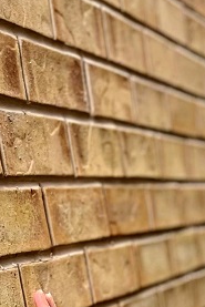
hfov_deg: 10.3
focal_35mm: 117
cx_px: 481
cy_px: 581
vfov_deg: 14.9
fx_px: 998
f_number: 1.6
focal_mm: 4.2
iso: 50
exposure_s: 1/121
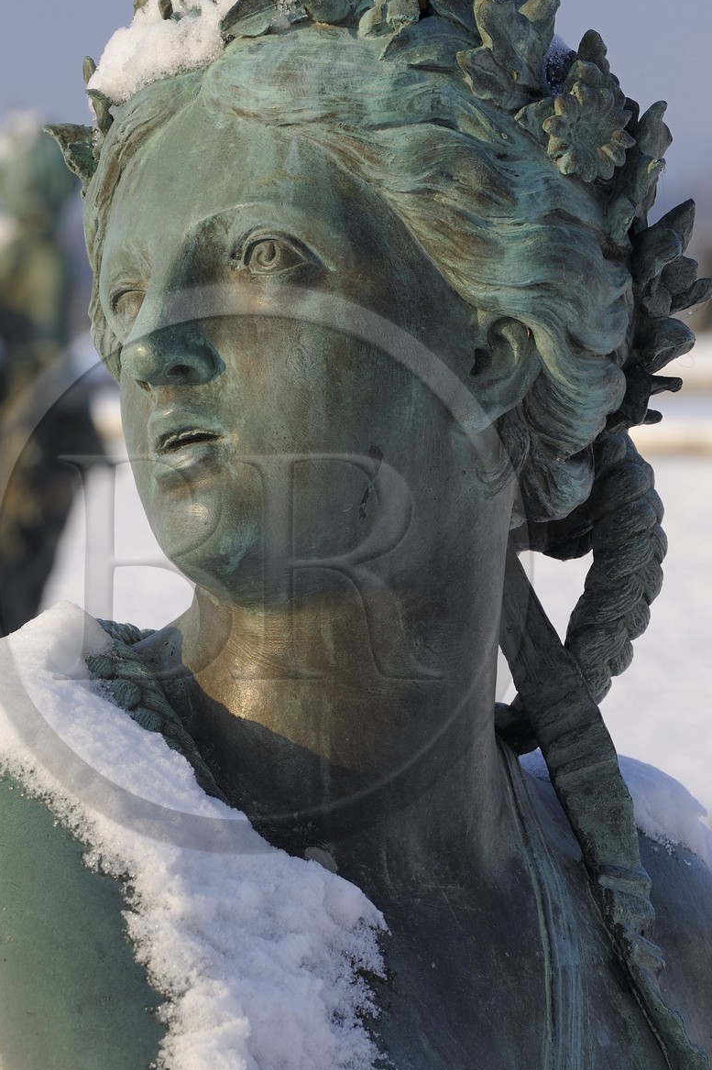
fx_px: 8140
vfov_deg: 7.5
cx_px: 246
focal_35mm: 274
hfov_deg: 5.0
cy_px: 568
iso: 200
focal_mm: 200
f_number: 11
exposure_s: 1/160
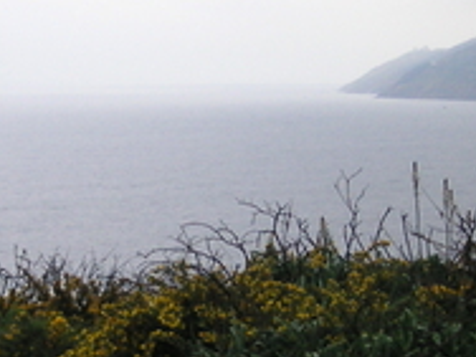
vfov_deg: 11.7
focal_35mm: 126
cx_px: 180
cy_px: 273
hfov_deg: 15.6
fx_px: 1733
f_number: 6.7
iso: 50
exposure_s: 1/180
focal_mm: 6.1
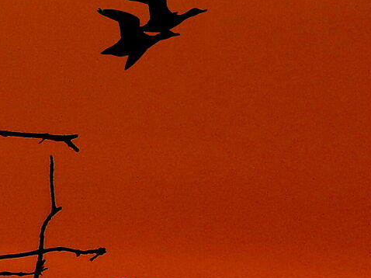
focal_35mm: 2762
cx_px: -447
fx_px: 29587
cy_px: 166
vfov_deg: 0.5
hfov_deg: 0.7
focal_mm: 98.5
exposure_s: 1/800
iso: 100
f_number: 5.6
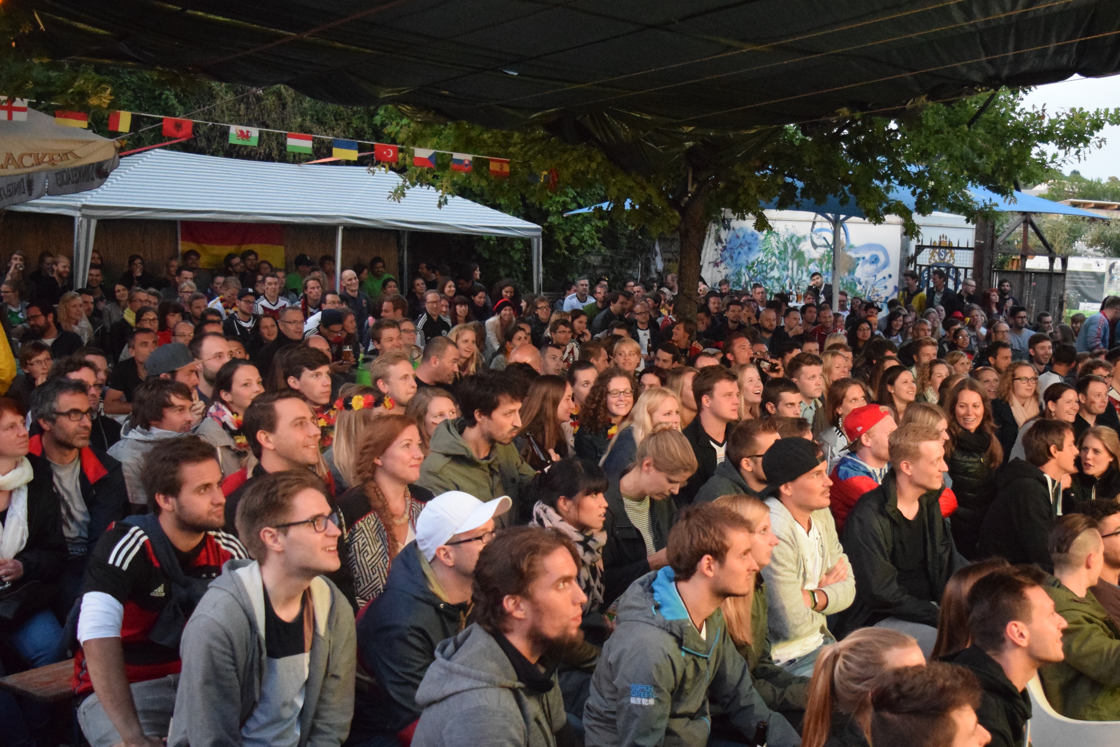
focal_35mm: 43
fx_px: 1328
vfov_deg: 31.3
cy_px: 455
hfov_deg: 45.4
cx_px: 697
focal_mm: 21
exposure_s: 1/60
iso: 5600
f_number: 3.8
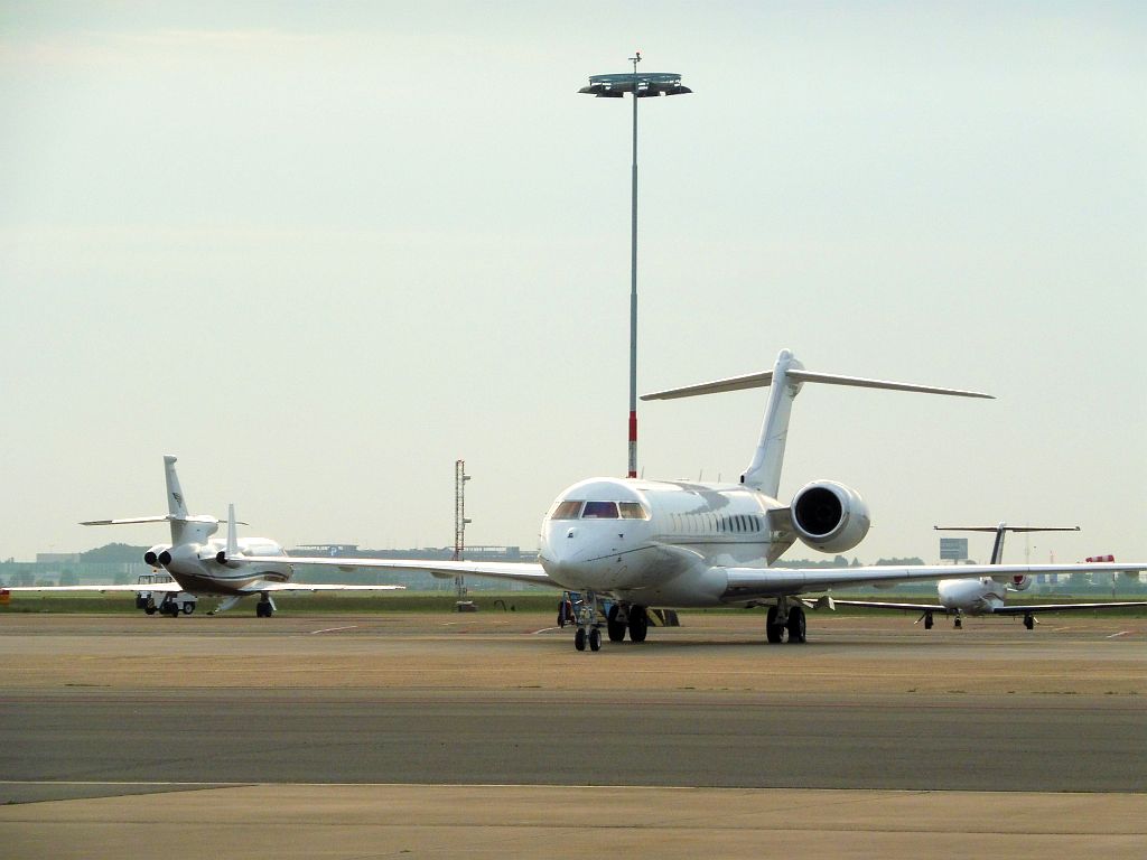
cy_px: 430
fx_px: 7091
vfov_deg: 6.9
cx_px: 574
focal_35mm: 214
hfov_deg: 9.2
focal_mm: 38.2
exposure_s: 1/100
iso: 160
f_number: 6.3
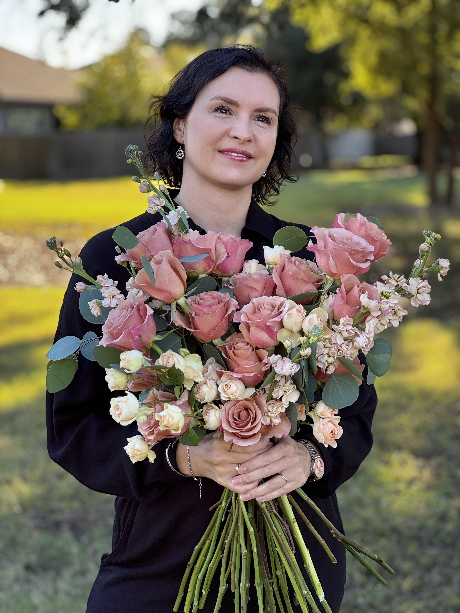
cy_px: 306
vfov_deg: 25.3
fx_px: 1364
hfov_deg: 19.1
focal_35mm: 77
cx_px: 230
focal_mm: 9
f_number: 2.8
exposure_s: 1/99
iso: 40
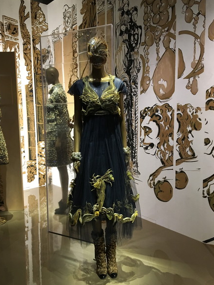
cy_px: 141
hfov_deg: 46.8
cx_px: 105
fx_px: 247
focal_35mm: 30
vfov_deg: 60.0
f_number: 2.2
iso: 160
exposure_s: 1/30
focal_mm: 4.15
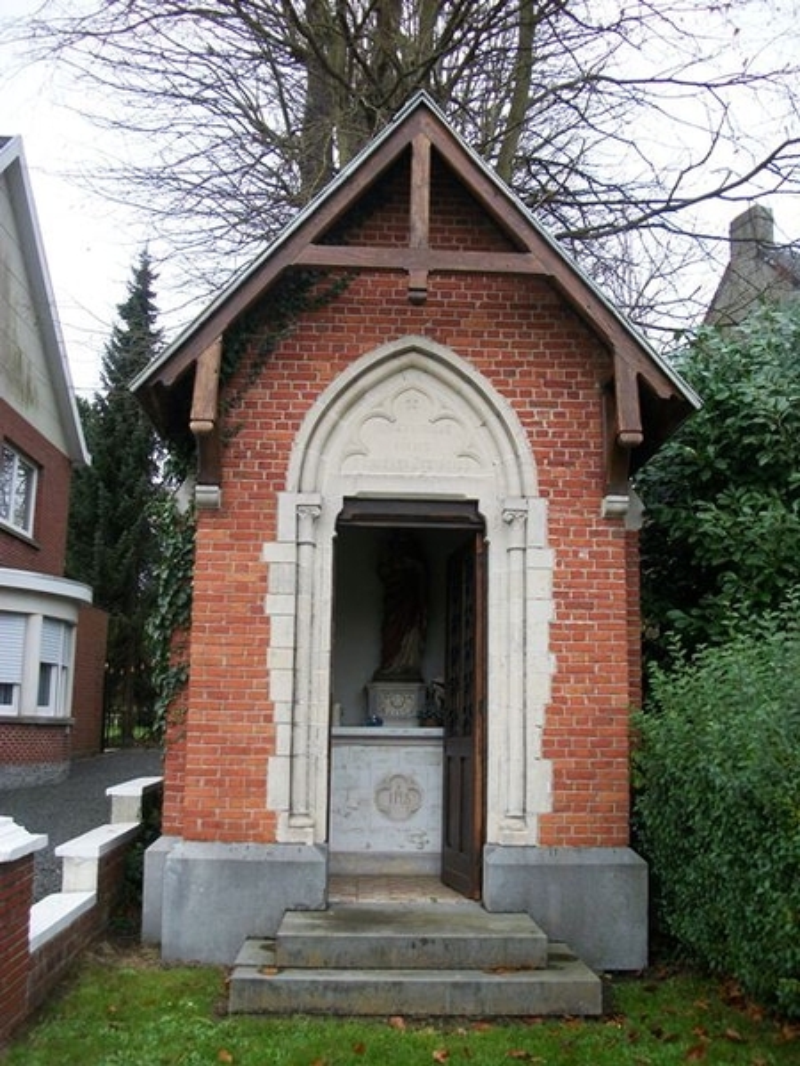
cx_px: 400
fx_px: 986
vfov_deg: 56.8
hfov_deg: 44.2
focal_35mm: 32
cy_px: 533
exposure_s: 1/80
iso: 80
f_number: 2.9
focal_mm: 5.7
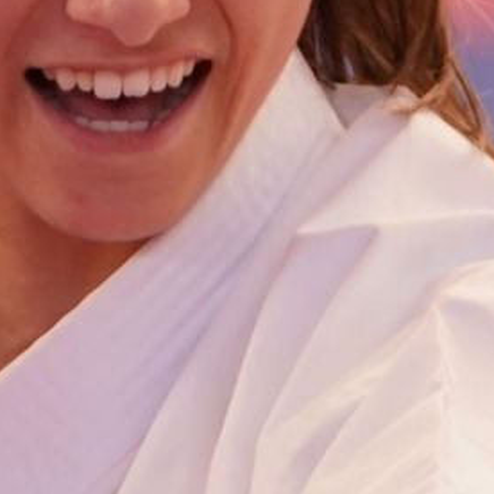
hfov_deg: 1.5
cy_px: 367
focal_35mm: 1179
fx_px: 19036
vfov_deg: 1.5
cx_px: 319
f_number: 2.8
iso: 1250
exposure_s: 1/500
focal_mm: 142
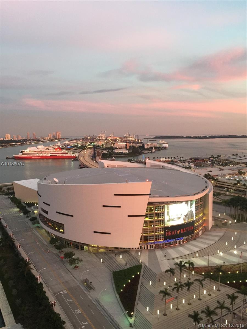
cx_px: 124
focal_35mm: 29
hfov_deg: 48.2
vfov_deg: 61.7
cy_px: 164
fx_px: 276
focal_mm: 4.15
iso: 125
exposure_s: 1/30
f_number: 2.2
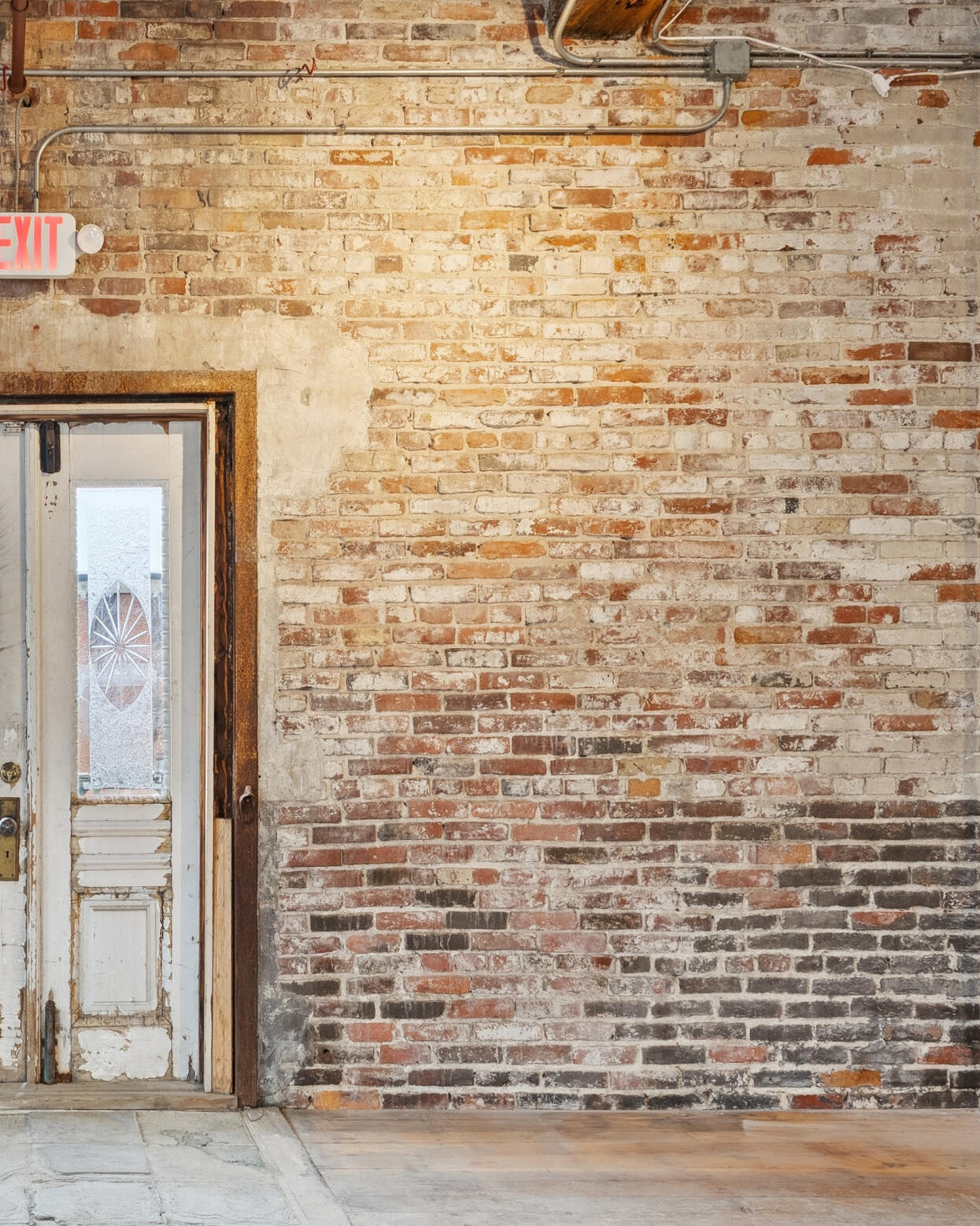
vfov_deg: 46.7
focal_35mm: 39
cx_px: 28
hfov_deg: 35.2
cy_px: 733
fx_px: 1411
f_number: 7.1
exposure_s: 1/10
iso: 320
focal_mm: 21.5
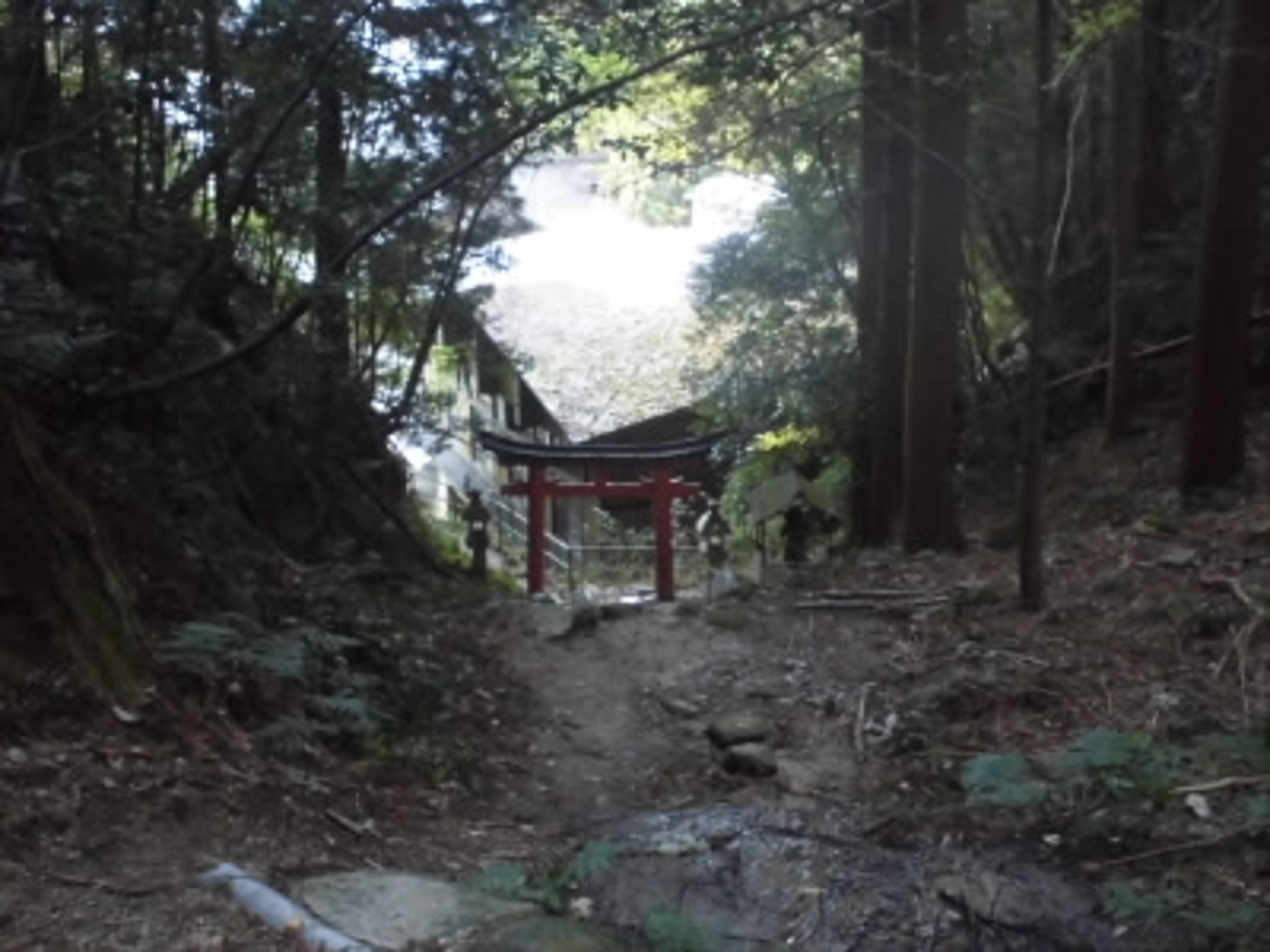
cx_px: 635
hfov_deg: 49.0
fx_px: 1394
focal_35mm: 38
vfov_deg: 37.7
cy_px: 476
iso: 800
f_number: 4.2
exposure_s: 1/40
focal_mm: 6.9
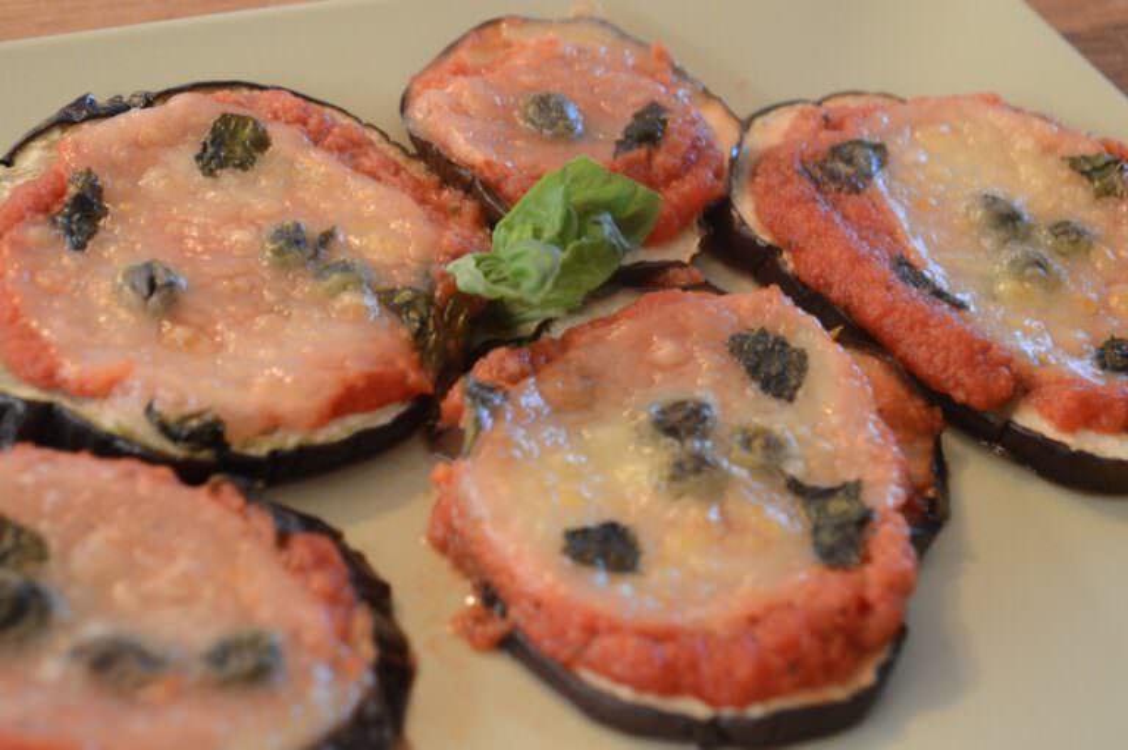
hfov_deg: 33.4
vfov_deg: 22.6
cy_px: 375
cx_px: 564
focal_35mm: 60
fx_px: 1879
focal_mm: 40
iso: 1600
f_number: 5.3
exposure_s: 1/15
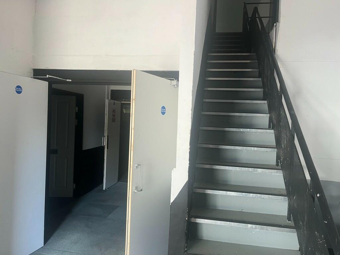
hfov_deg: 67.3
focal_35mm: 26
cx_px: 170
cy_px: 128
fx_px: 255
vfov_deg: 53.1
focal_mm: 5.1
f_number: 1.6
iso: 160
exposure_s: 1/60
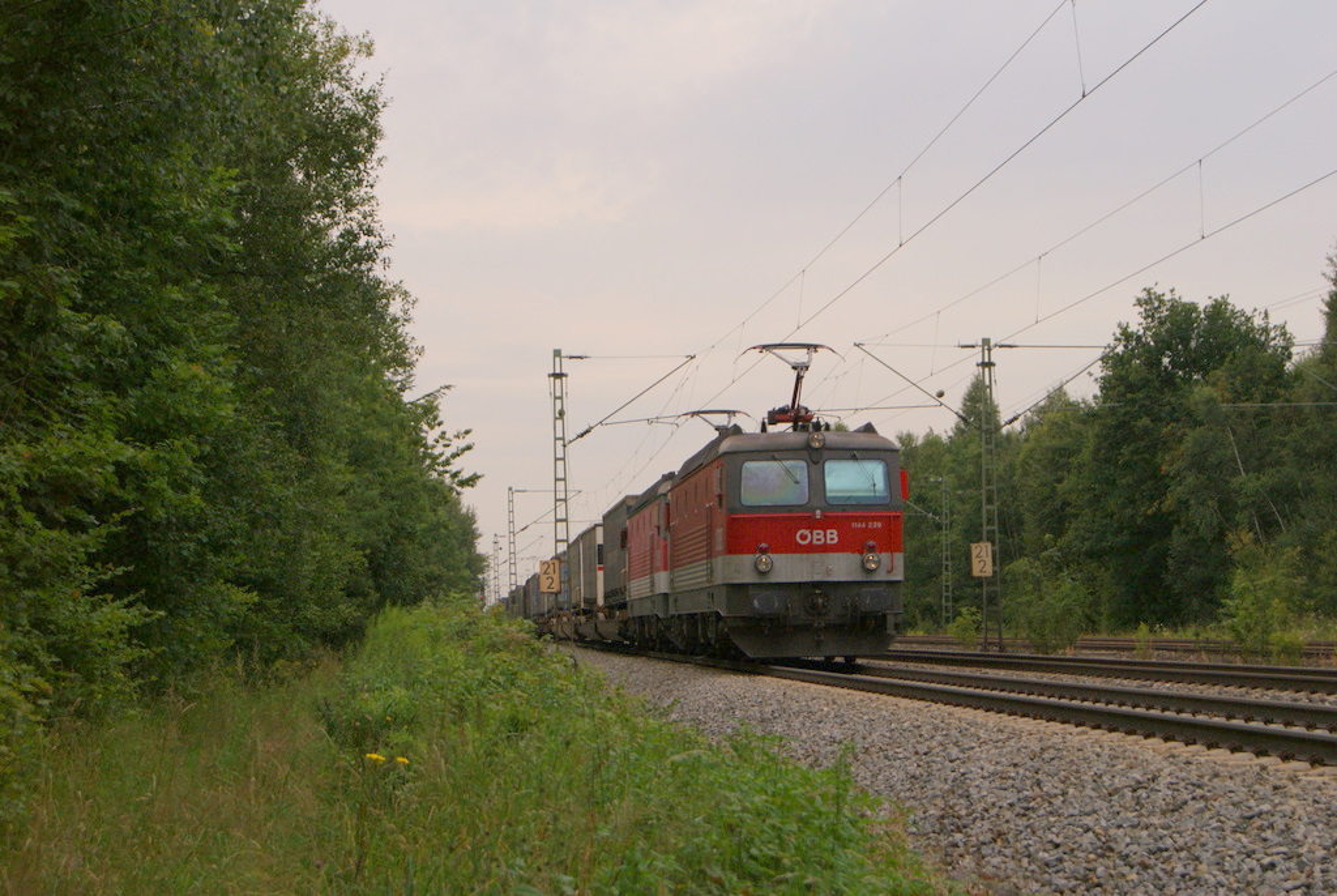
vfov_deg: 16.6
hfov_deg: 24.6
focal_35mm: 82
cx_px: 668
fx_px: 3068
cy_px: 448
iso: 200
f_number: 9
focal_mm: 55
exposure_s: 1/1000
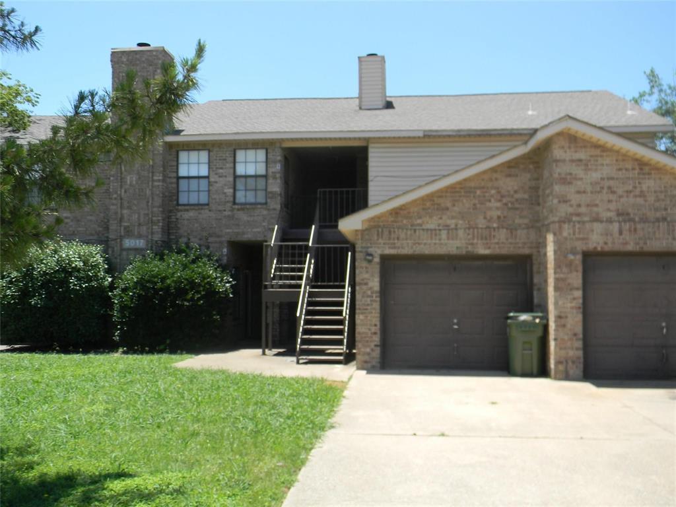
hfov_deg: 51.4
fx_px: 703
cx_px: 338
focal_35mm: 36
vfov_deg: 39.7
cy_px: 254
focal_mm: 6.4
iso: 80
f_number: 3.7
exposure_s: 1/418
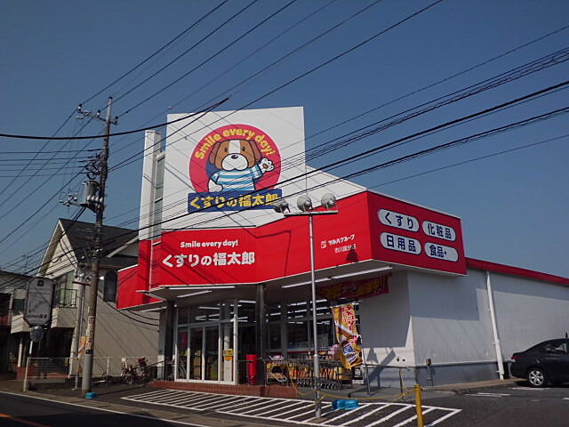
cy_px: 214
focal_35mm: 31
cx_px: 284
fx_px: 510
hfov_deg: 58.4
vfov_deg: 45.4
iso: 64
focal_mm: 5.5
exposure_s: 1/400
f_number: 8.2
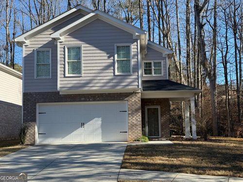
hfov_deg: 39.7
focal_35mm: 48
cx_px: 122
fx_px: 337
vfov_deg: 30.3
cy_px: 91
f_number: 1.78
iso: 64
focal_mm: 6.76
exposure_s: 1/1883
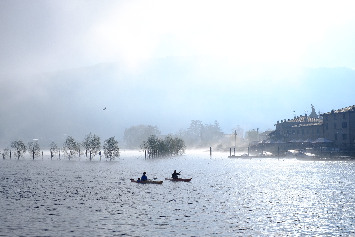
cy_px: 118
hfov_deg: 37.5
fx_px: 523
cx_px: 178
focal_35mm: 53
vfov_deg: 25.5
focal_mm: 35
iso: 1000
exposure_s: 1/1000
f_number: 16
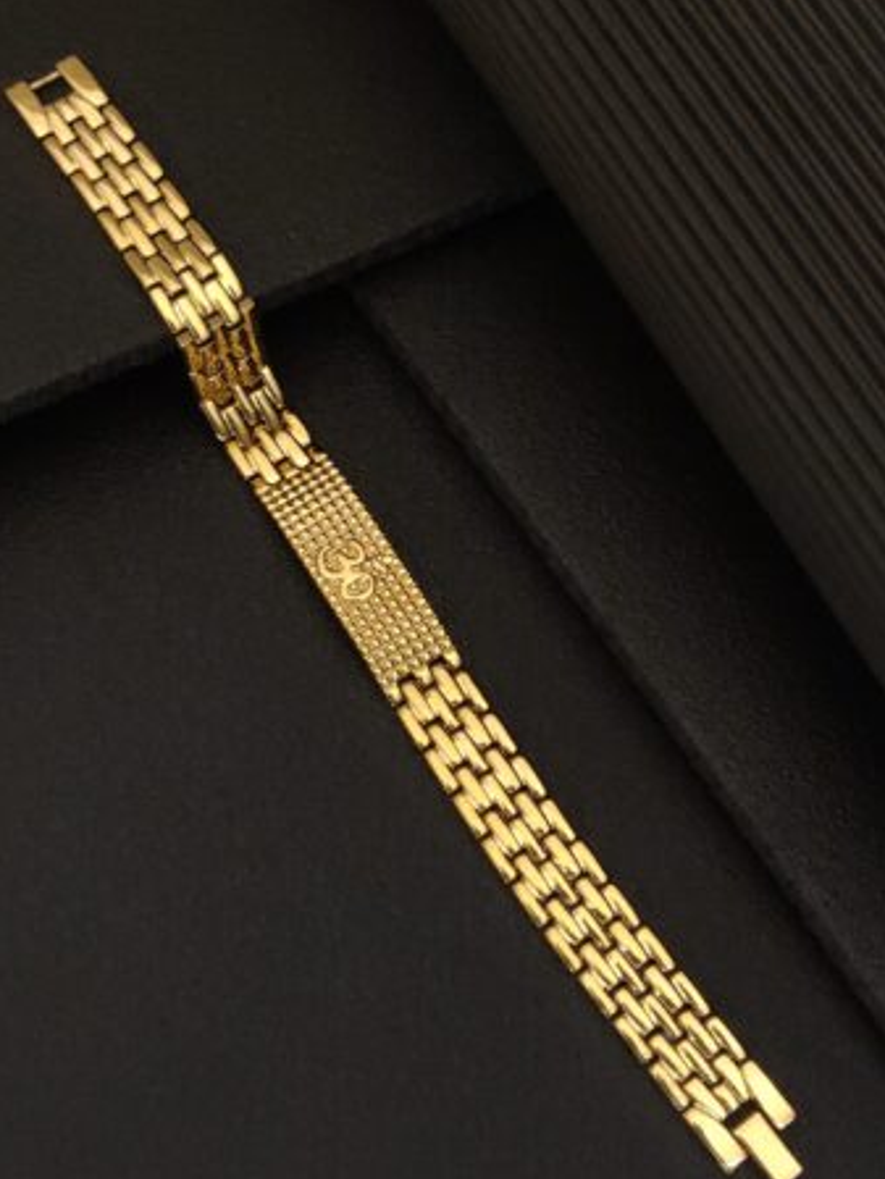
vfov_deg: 67.3
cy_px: 600
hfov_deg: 53.1
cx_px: 431
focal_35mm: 26
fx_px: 886
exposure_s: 1/20
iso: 1250
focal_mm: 4.25
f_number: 1.7
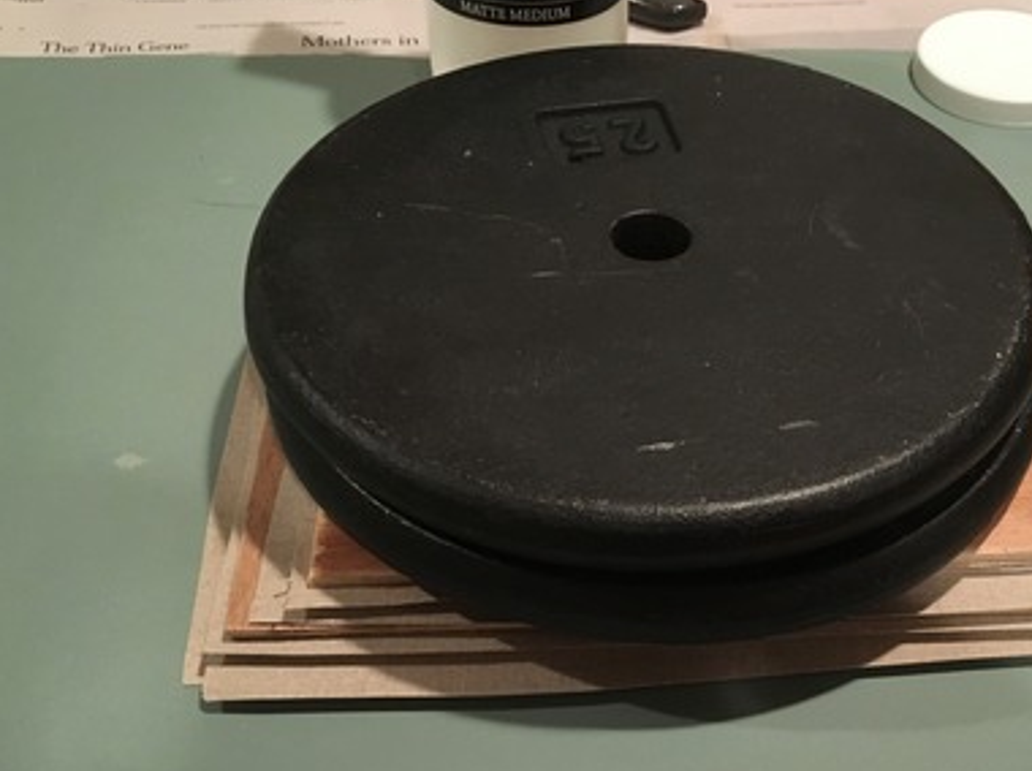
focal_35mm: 42
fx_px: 1251
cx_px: 671
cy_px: 519
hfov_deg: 44.3
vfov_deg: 33.9
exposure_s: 1/24
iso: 200
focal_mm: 4.15
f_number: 2.2
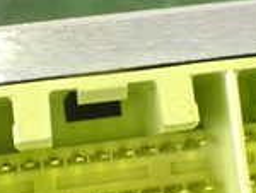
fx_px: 889
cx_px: 137
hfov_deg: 16.4
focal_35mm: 120
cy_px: 109
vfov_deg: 12.4
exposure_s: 1/50
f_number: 2.3
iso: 800
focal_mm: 5.4
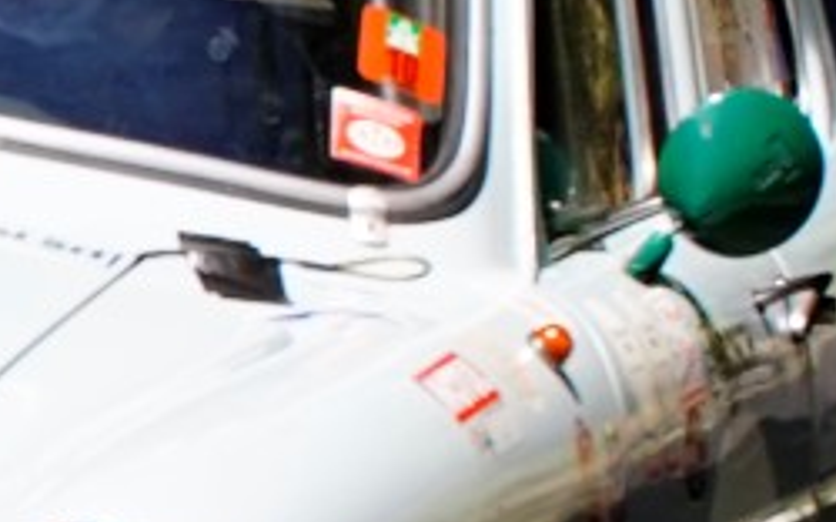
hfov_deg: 1.9
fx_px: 24800
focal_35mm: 1089
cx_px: -1234
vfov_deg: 1.2
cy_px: 388
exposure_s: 1/1600
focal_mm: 110
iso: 500
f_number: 5.6
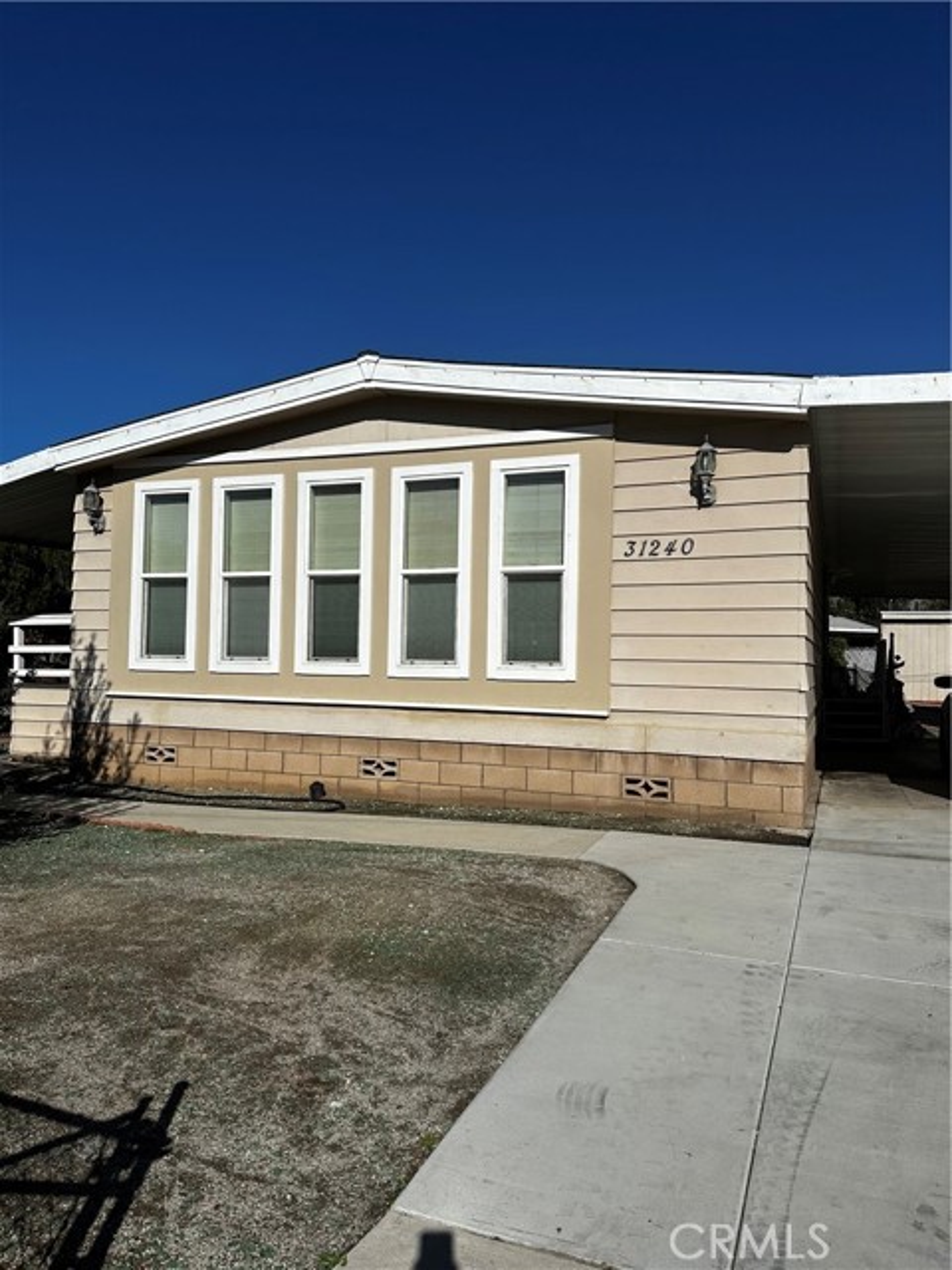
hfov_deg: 56.8
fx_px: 880
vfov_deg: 71.6
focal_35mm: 24
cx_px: 476
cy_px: 635
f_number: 1.78
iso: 80
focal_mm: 6.86
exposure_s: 1/15625
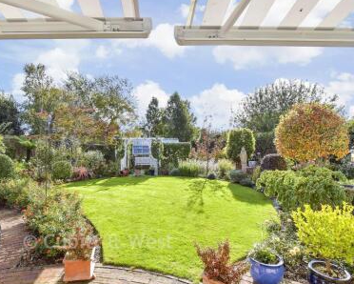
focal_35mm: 18
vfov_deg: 73.8
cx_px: 170
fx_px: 189
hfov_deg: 86.3
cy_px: 138
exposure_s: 1/500
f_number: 9
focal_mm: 10
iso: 500
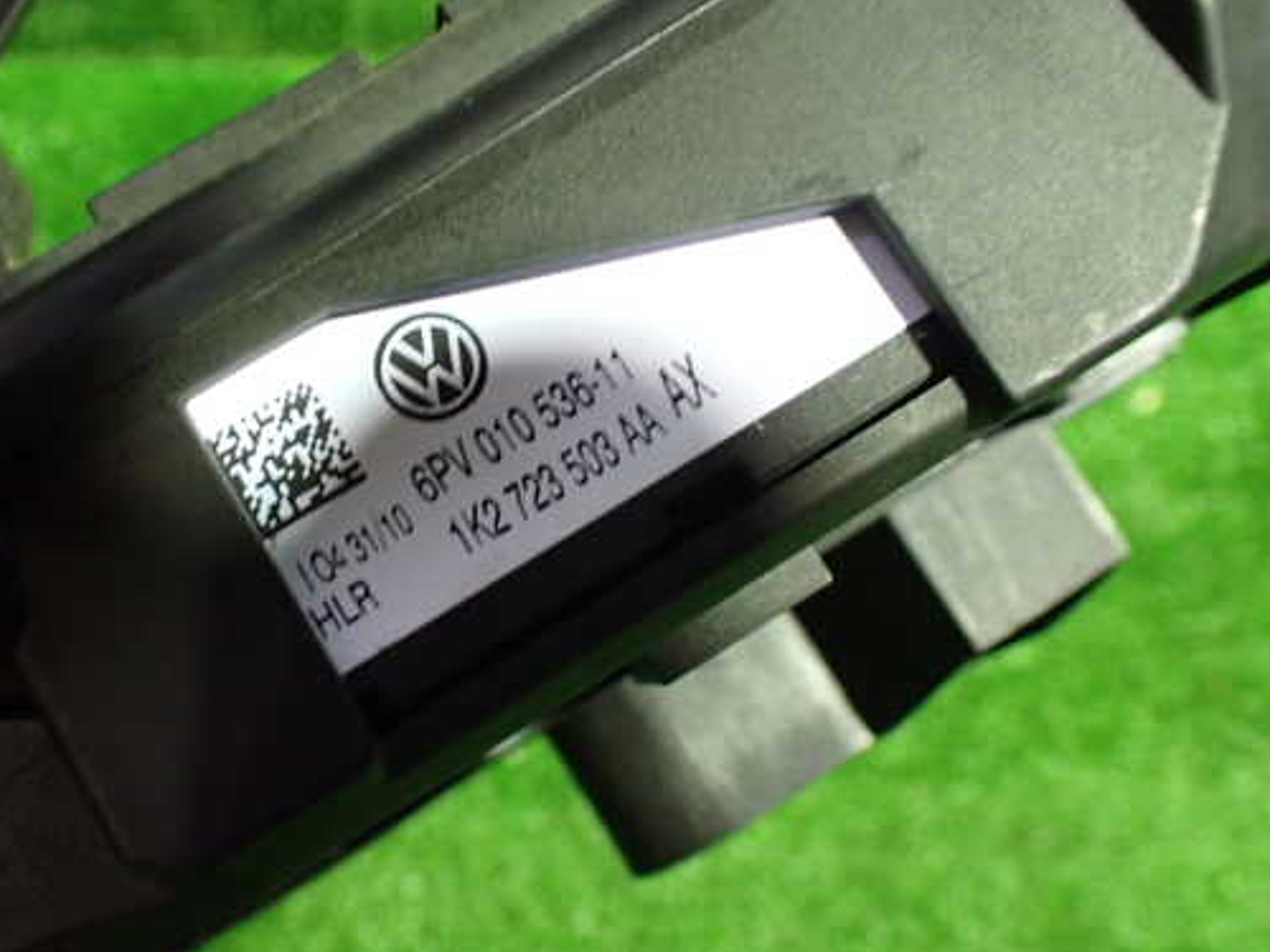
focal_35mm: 36
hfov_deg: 51.2
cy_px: 482
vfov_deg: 39.7
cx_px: 551
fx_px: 1321
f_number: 2.3
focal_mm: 5.4
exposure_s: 1/50
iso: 800
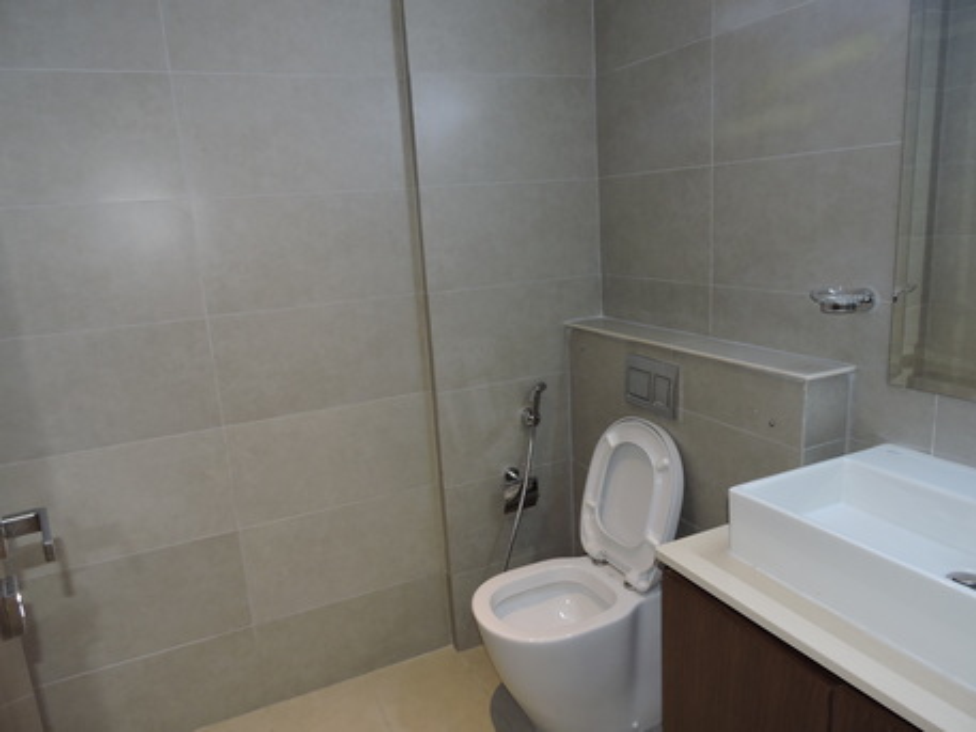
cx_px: 488
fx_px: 677
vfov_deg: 56.8
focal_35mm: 24
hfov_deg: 71.6
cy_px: 366
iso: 200
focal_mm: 4.3
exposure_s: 1/30
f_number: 3.3
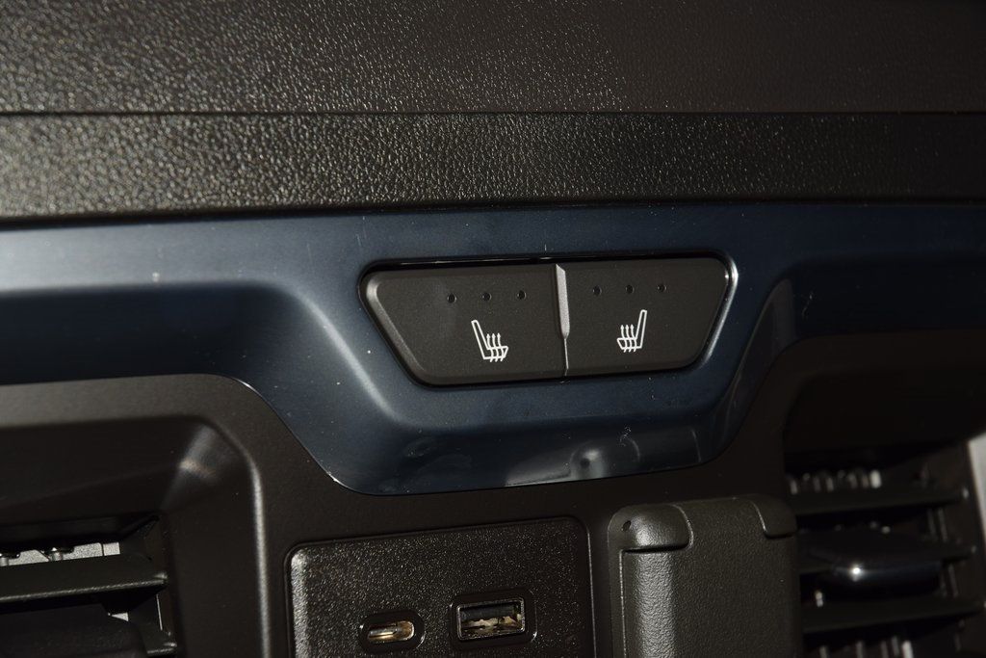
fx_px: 2876
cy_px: 329
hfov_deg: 19.5
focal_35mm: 105
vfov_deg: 13.0
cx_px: 493
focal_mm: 70
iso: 100
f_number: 8
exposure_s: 1/125
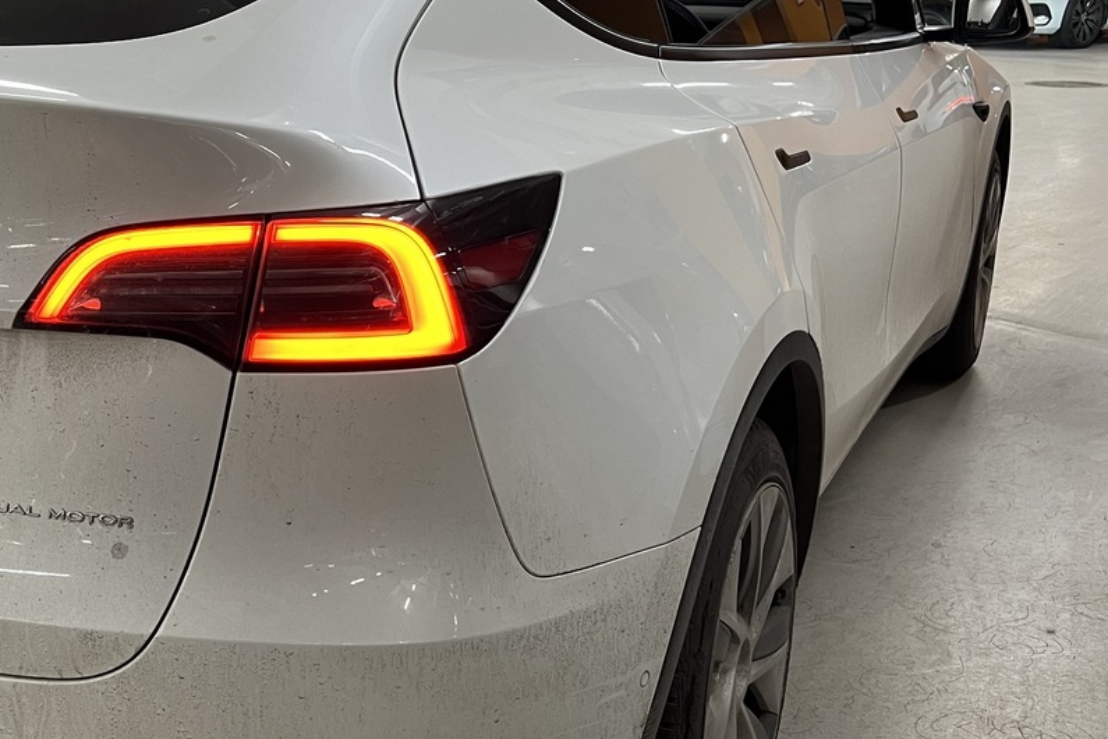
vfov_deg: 27.5
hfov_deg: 39.0
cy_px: 340
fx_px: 1508
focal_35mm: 49
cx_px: 249
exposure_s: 1/50
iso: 64
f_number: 1.5
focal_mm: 5.7
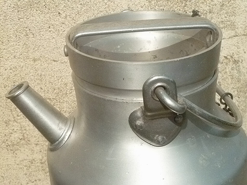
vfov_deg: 21.3
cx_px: 124
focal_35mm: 69
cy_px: 92
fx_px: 492
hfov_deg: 28.2
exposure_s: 1/1600
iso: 1600
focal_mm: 12.4
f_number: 13
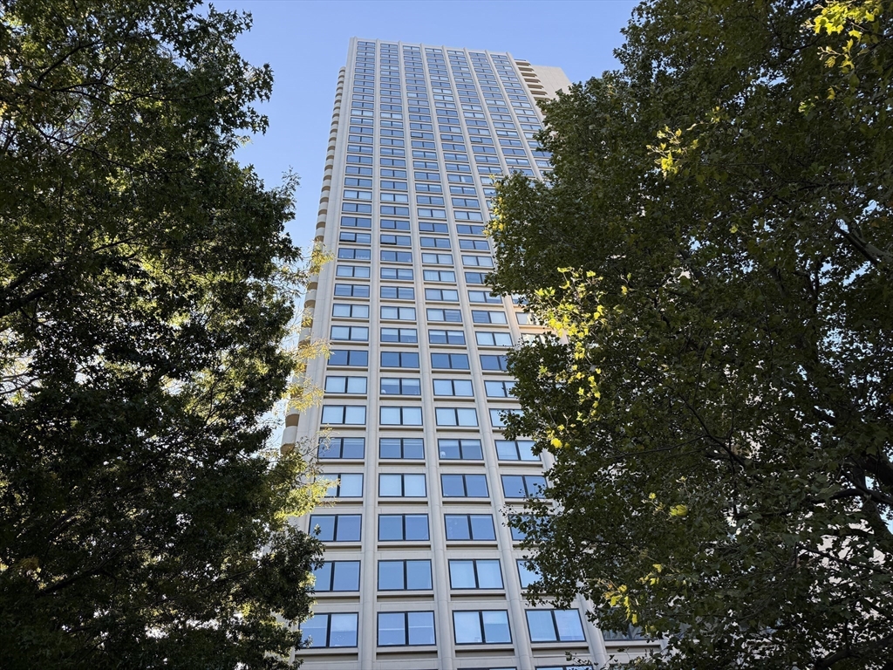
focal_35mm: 24
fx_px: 619
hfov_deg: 71.6
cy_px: 335
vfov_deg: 56.8
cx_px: 446
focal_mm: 6.76
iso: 80
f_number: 1.78
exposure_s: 1/765
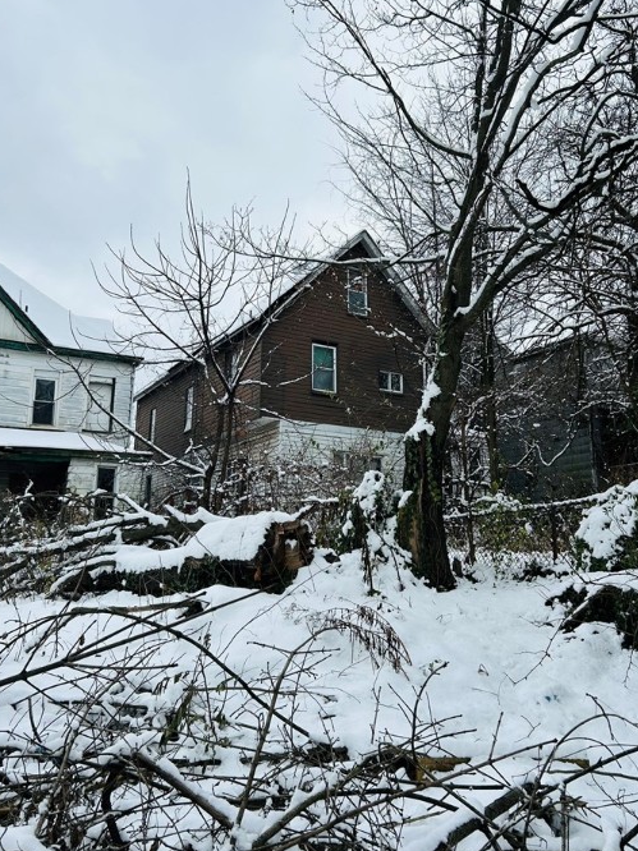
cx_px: 334
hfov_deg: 46.8
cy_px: 418
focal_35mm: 30
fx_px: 738
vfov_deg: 60.0
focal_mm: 5.7
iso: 50
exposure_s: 1/2632
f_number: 1.5
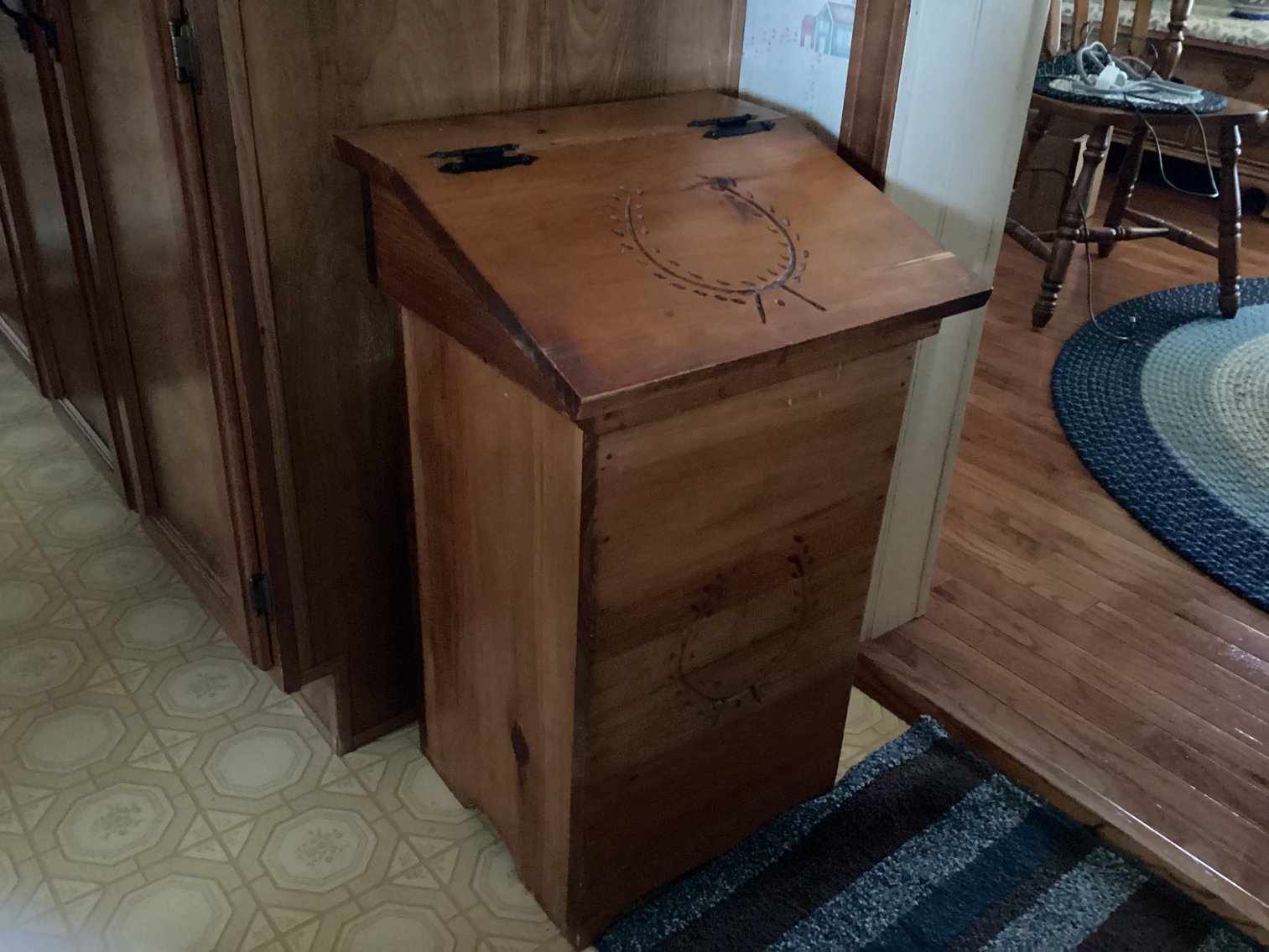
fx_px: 1137
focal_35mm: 31
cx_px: 634
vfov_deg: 45.4
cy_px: 476
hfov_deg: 58.3
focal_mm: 3.3
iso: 800
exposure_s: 1/17
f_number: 2.4
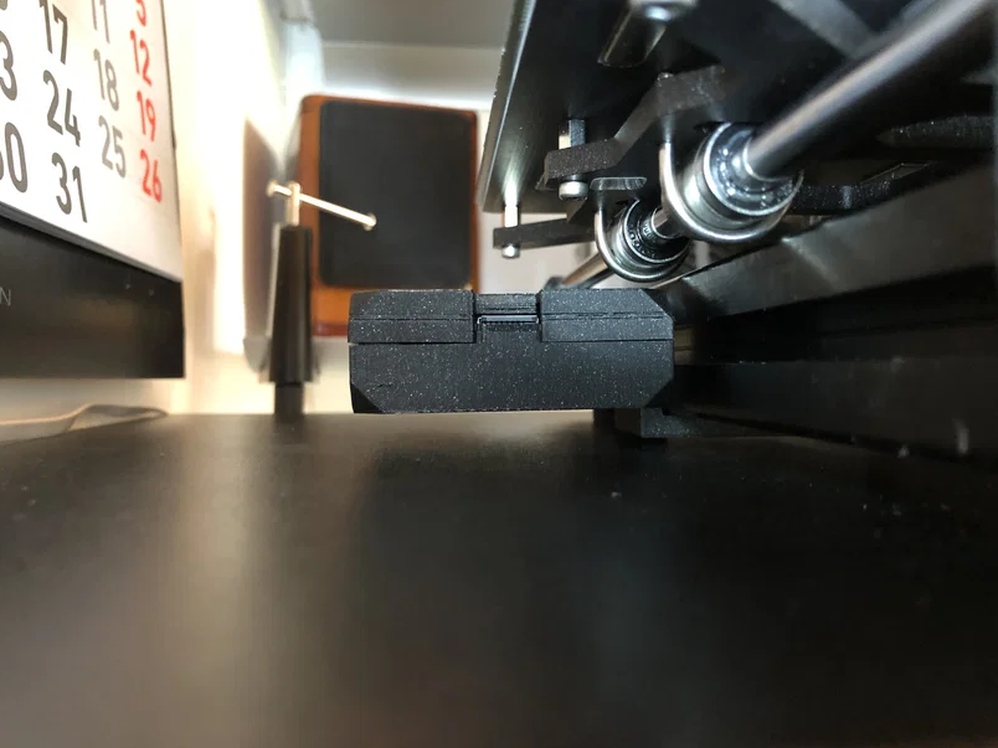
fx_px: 836
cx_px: 508
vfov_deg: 48.2
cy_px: 364
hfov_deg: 61.7
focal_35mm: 29
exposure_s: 1/5
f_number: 1.8
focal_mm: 4
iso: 100
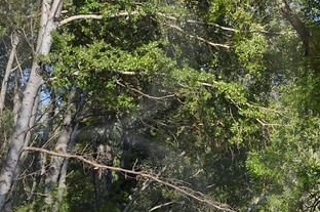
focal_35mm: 359
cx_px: 239
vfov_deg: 3.8
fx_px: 3186
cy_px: 146
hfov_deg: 5.7
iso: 250
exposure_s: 1/320
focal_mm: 70
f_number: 9
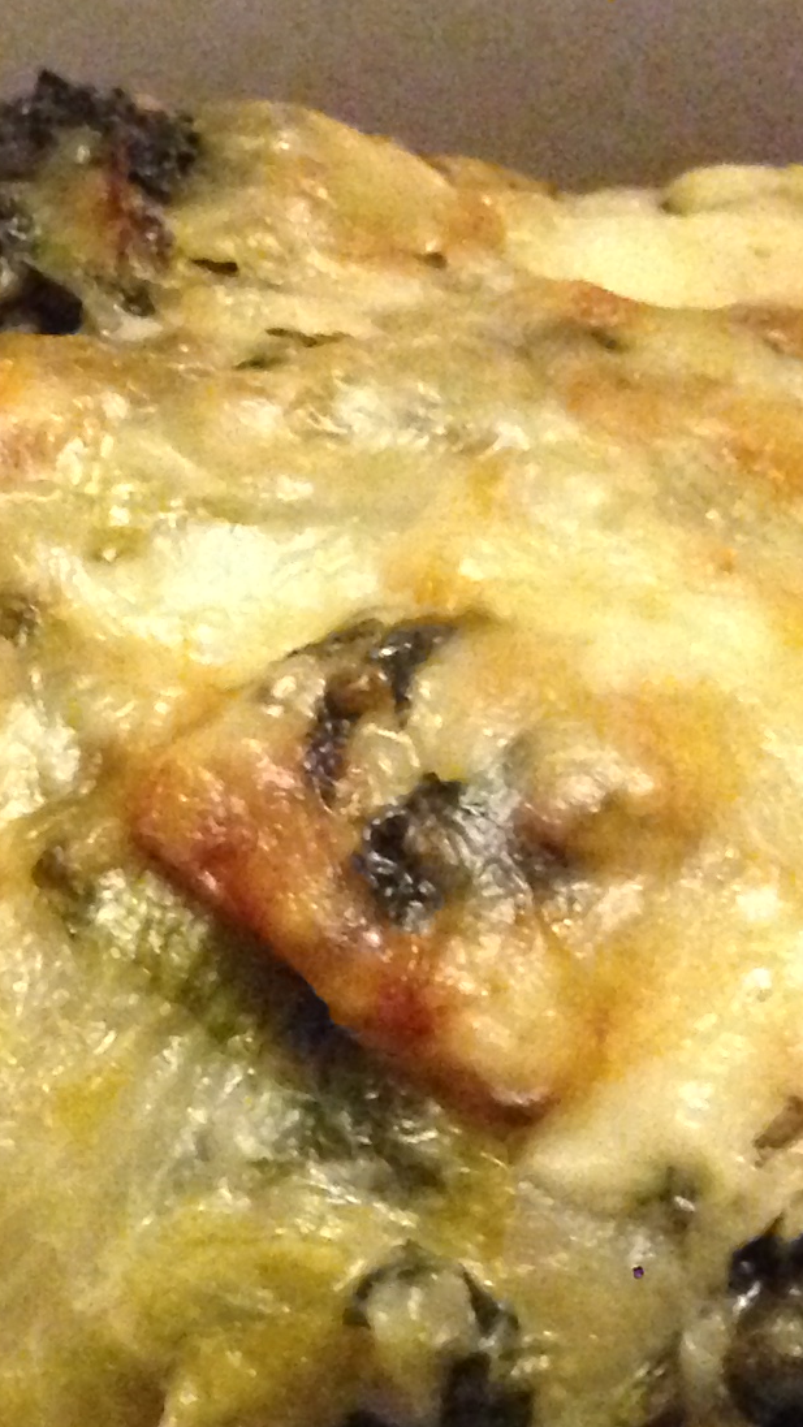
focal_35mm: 107
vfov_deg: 19.7
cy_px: 1212
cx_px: -704
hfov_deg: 10.5
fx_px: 4051
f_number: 2.4
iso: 800
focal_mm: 4.12
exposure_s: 1/15
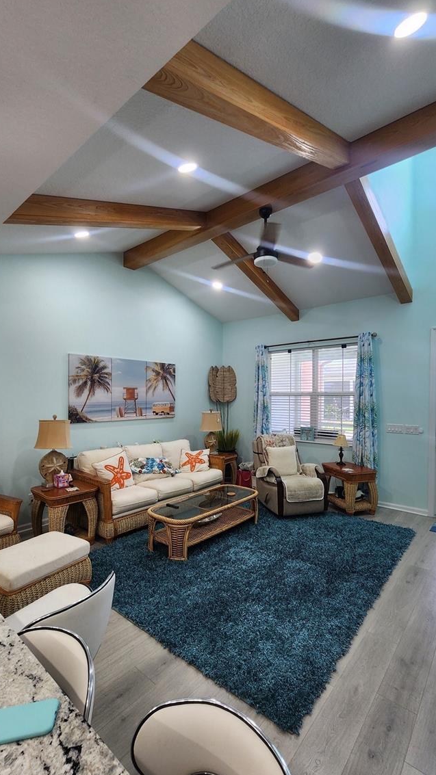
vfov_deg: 103.0
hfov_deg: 70.5
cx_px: 222
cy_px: 402
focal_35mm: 15
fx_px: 308
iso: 100
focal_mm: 2.2
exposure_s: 1/60
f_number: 2.2
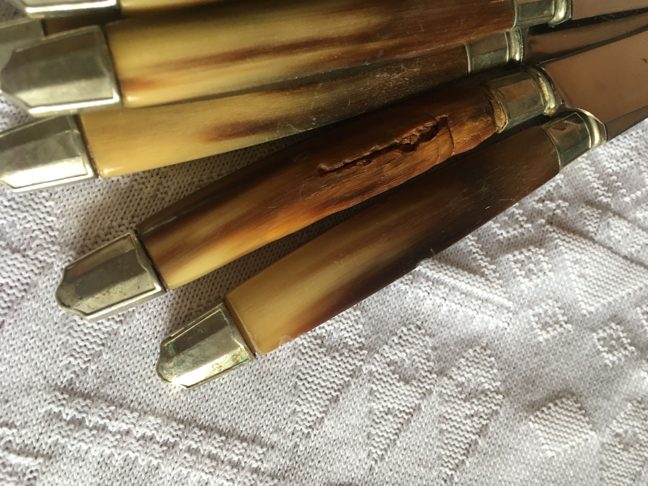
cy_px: 243
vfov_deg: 48.2
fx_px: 543
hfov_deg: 61.7
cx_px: 324
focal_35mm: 29
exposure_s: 1/33
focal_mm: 4.15
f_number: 2.2
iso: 125
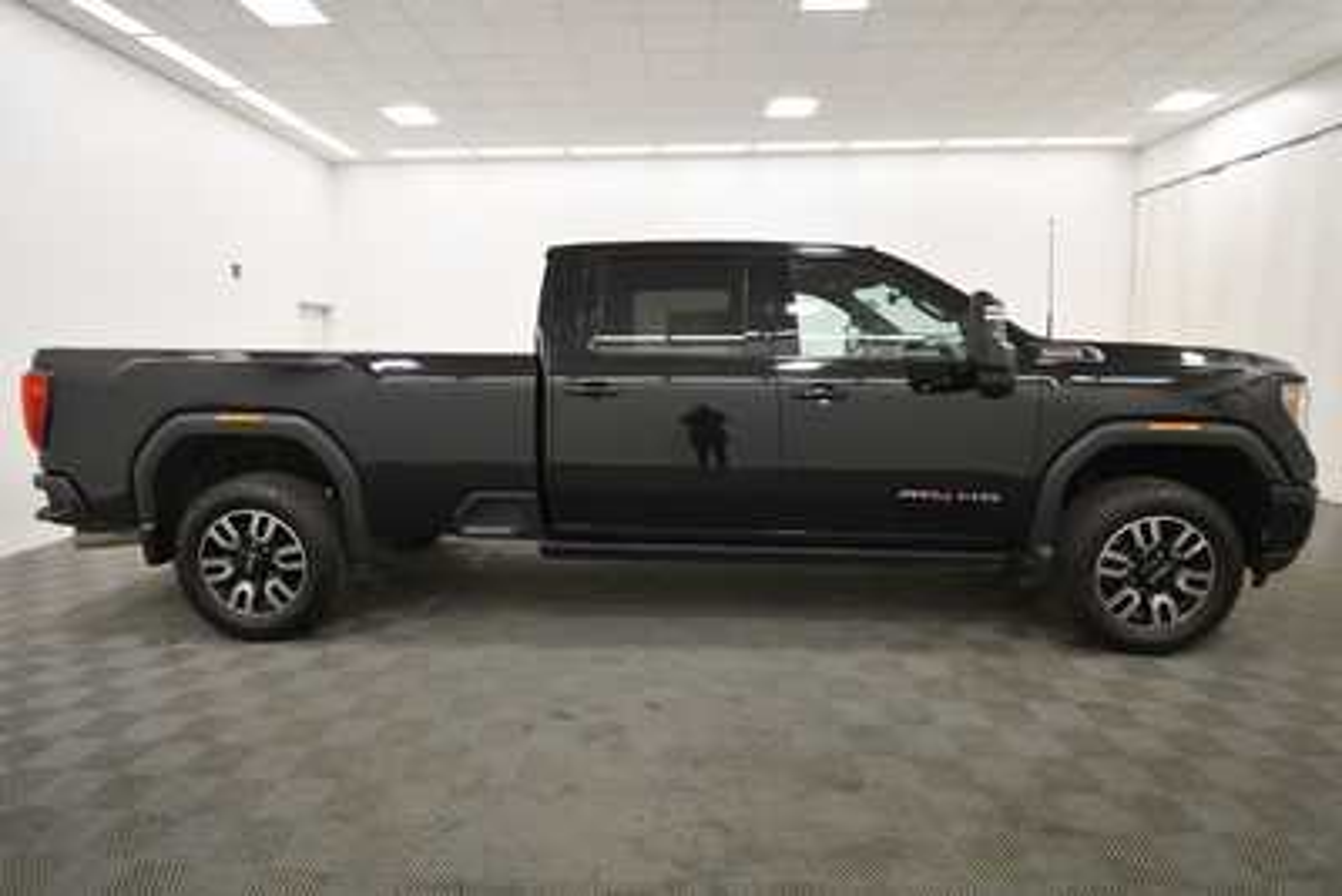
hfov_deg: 90.0
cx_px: 671
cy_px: 448
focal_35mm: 18
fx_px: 671
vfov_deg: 67.4
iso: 800
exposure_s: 1/160
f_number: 4.8
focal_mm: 12
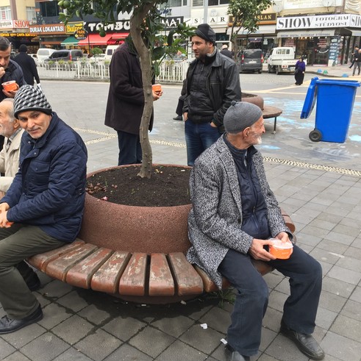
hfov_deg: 46.9
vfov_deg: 47.2
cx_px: 140
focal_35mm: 35
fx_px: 413
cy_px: 179
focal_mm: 4.15
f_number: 2.2
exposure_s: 1/134
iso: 32
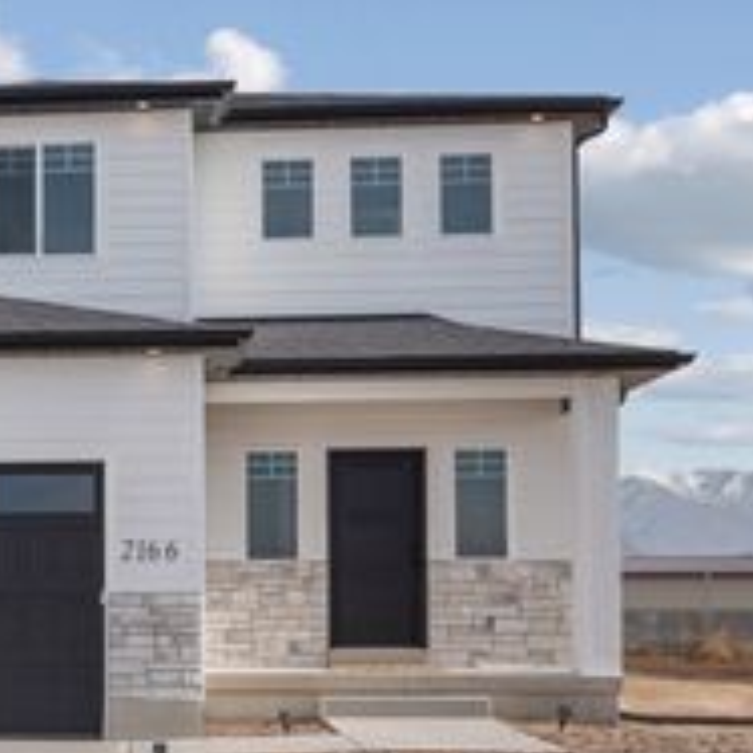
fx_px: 1674
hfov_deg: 23.7
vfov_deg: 25.2
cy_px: 501
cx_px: -77
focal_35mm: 68
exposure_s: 1/200
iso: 800
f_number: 8
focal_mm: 30
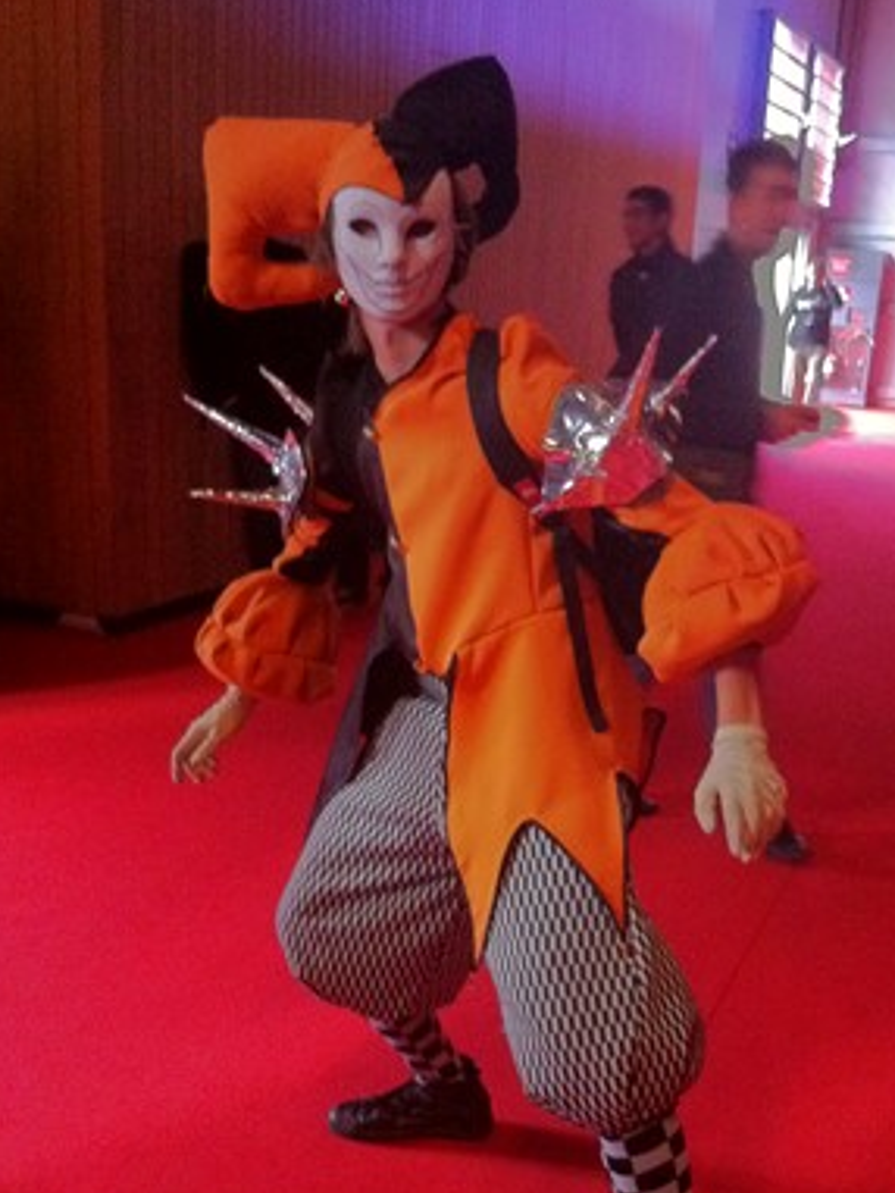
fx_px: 1516
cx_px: 527
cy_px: 733
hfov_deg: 32.8
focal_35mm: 44
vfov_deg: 42.7
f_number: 2.8
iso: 1000
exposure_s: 1/15
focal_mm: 3.85
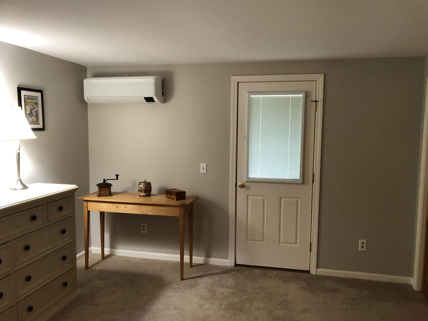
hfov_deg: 63.4
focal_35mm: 28
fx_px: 346
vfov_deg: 49.7
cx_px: 214
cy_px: 160
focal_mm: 3.99
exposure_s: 1/15
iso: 50
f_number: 1.8
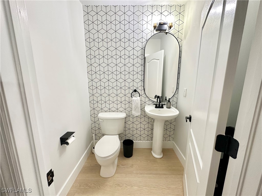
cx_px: 131
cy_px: 98
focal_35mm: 14
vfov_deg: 85.7
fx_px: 106
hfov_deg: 102.1
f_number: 2.2
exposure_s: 1/60
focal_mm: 2.22
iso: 160
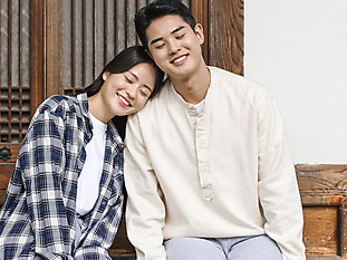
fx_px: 1152
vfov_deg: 12.9
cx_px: 56
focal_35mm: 115
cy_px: 84
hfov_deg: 17.0
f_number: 2.8
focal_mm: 62
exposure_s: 1/1250
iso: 200
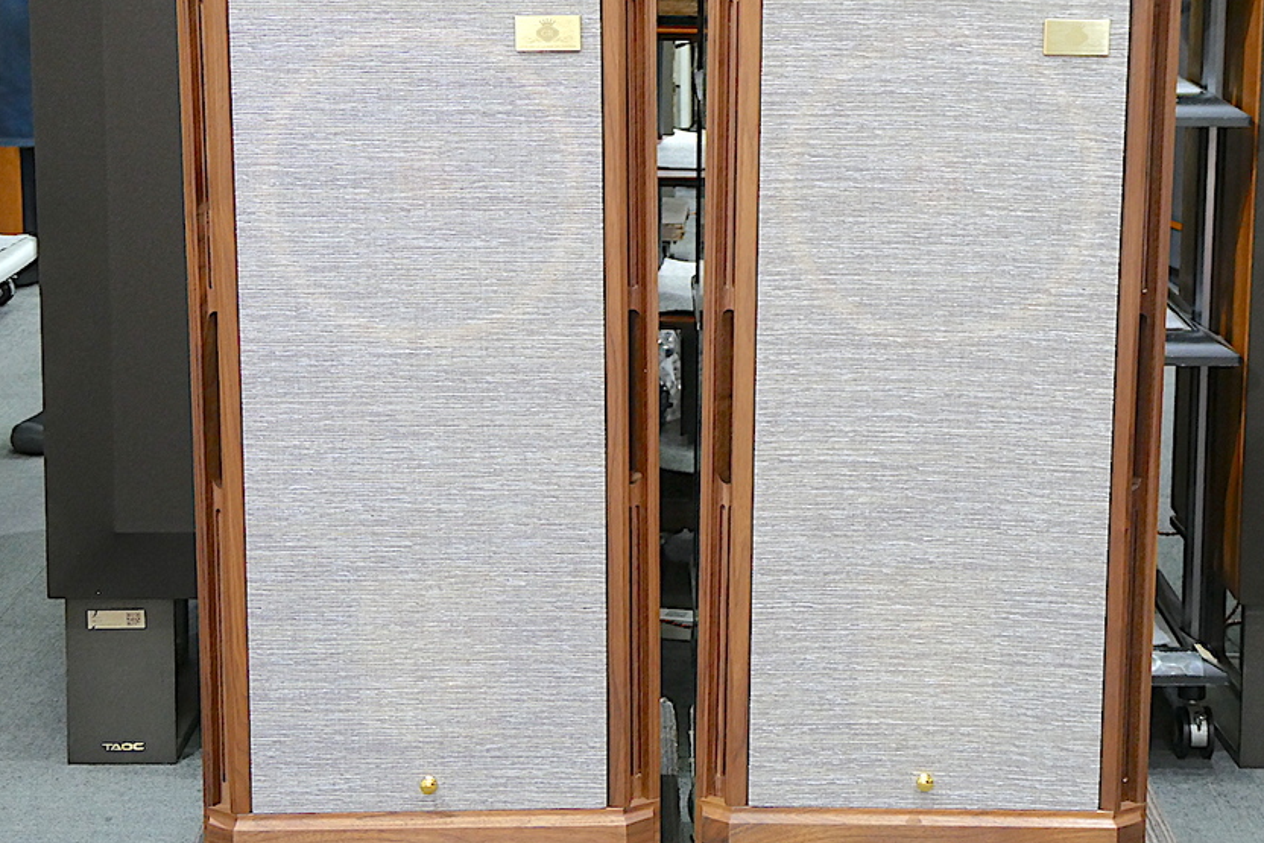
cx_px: 678
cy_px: 390
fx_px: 2950
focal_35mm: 84
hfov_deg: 24.2
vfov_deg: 16.3
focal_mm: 12.5
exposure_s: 1/6
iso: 200
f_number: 4.5
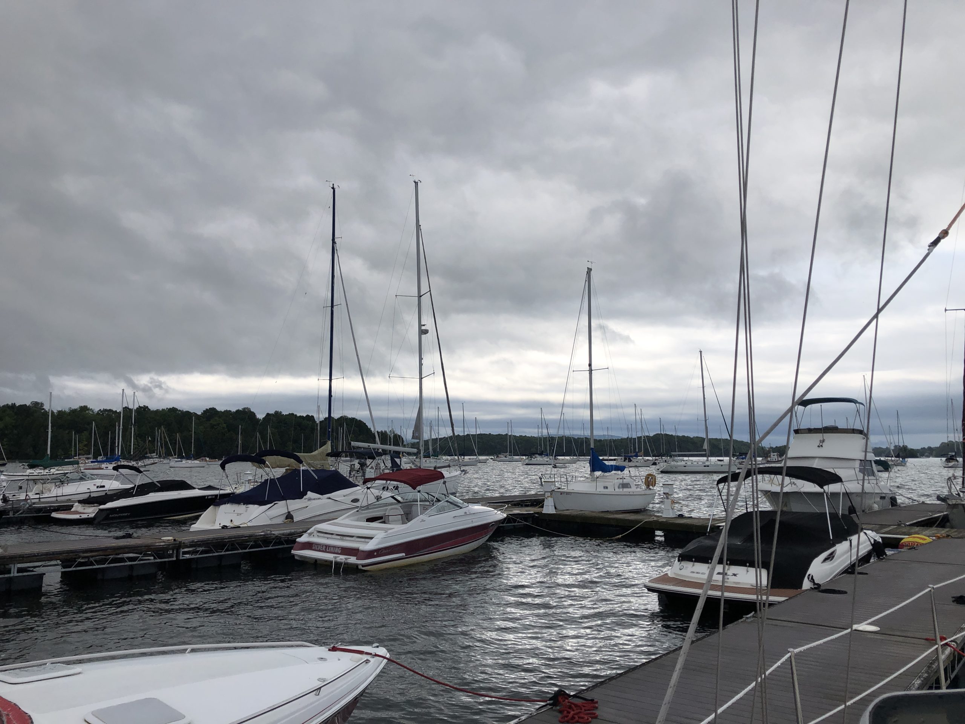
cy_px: 362
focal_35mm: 28
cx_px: 482
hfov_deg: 63.4
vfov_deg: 49.7
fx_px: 781
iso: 20
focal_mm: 3.99
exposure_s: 1/3436
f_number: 1.8
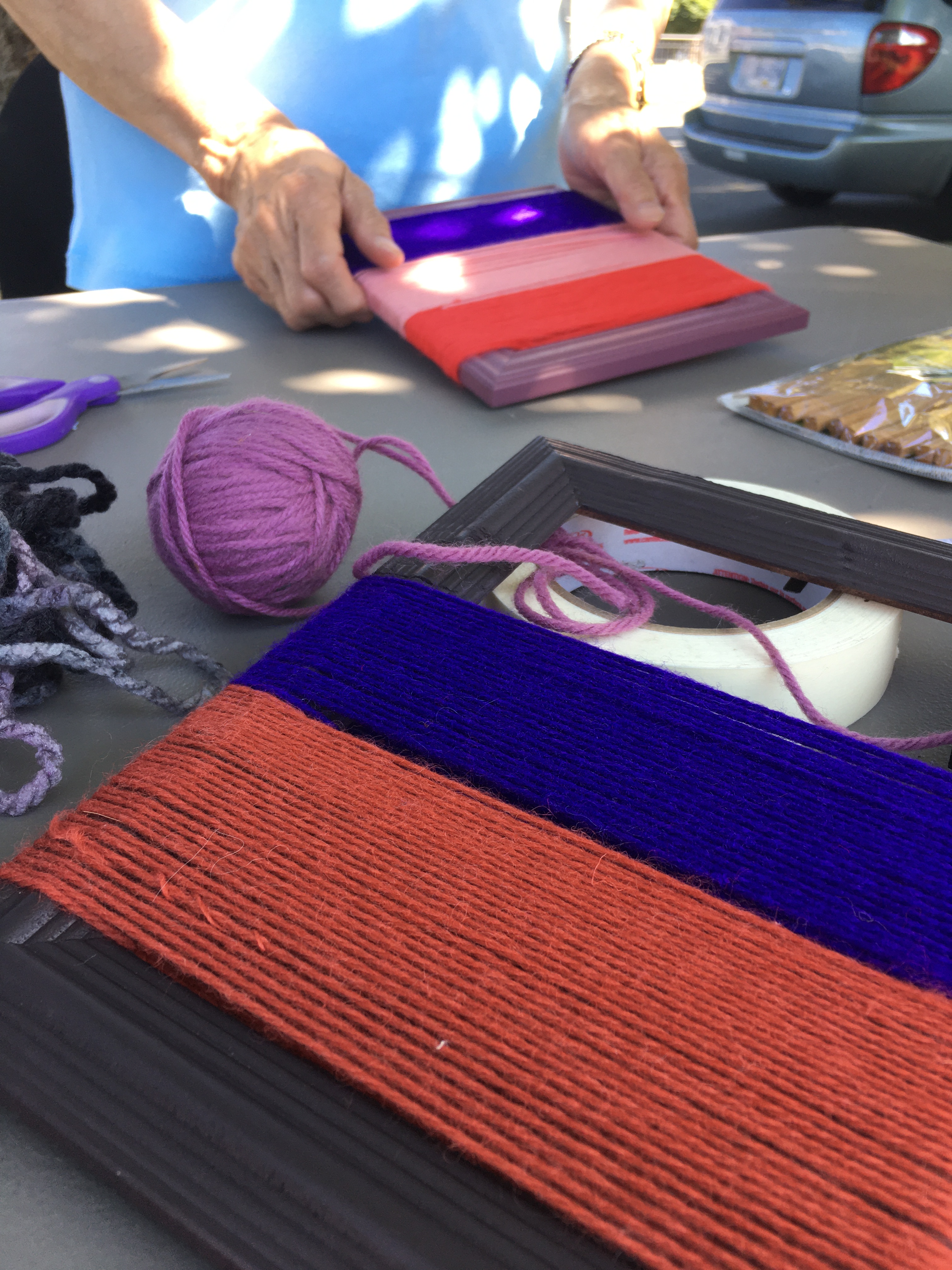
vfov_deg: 61.7
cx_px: 476
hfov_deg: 48.2
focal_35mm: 29
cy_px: 635
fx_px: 1063
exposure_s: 1/120
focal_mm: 4.15
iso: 32
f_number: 2.2
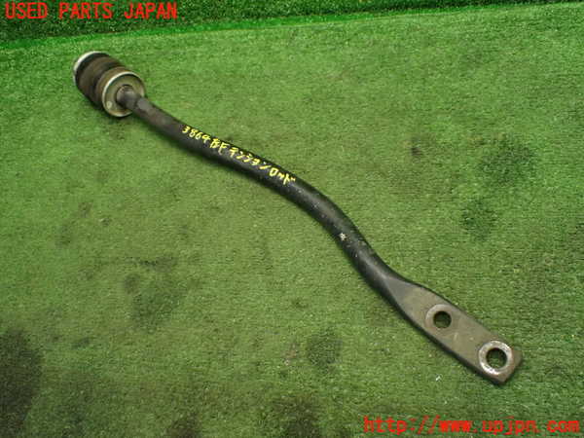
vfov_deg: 46.8
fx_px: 506
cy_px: 219
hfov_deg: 60.0
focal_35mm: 30
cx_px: 292
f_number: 2.3
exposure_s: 1/125
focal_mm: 5.4
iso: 800
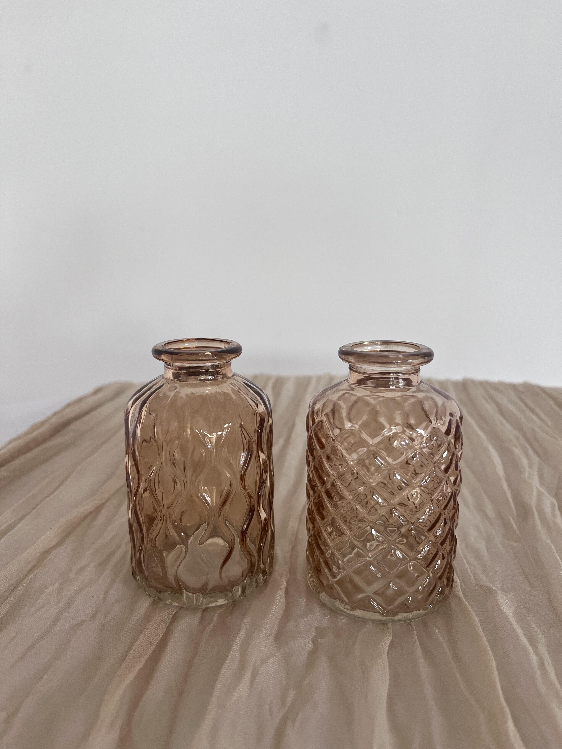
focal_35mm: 26
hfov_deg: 53.1
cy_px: 374
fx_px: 563
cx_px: 281
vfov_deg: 67.3
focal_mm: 5.1
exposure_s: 1/114
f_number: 1.6
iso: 125
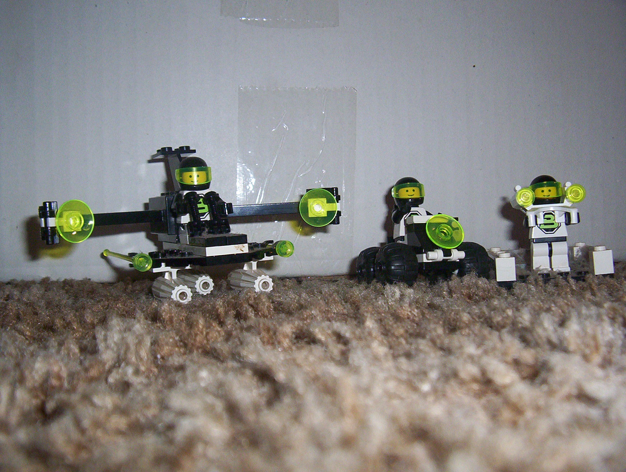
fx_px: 707
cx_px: 313
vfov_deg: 37.0
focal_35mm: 39
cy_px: 236
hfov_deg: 47.8
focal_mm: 5.26
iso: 140
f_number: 3.84
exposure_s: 1/60
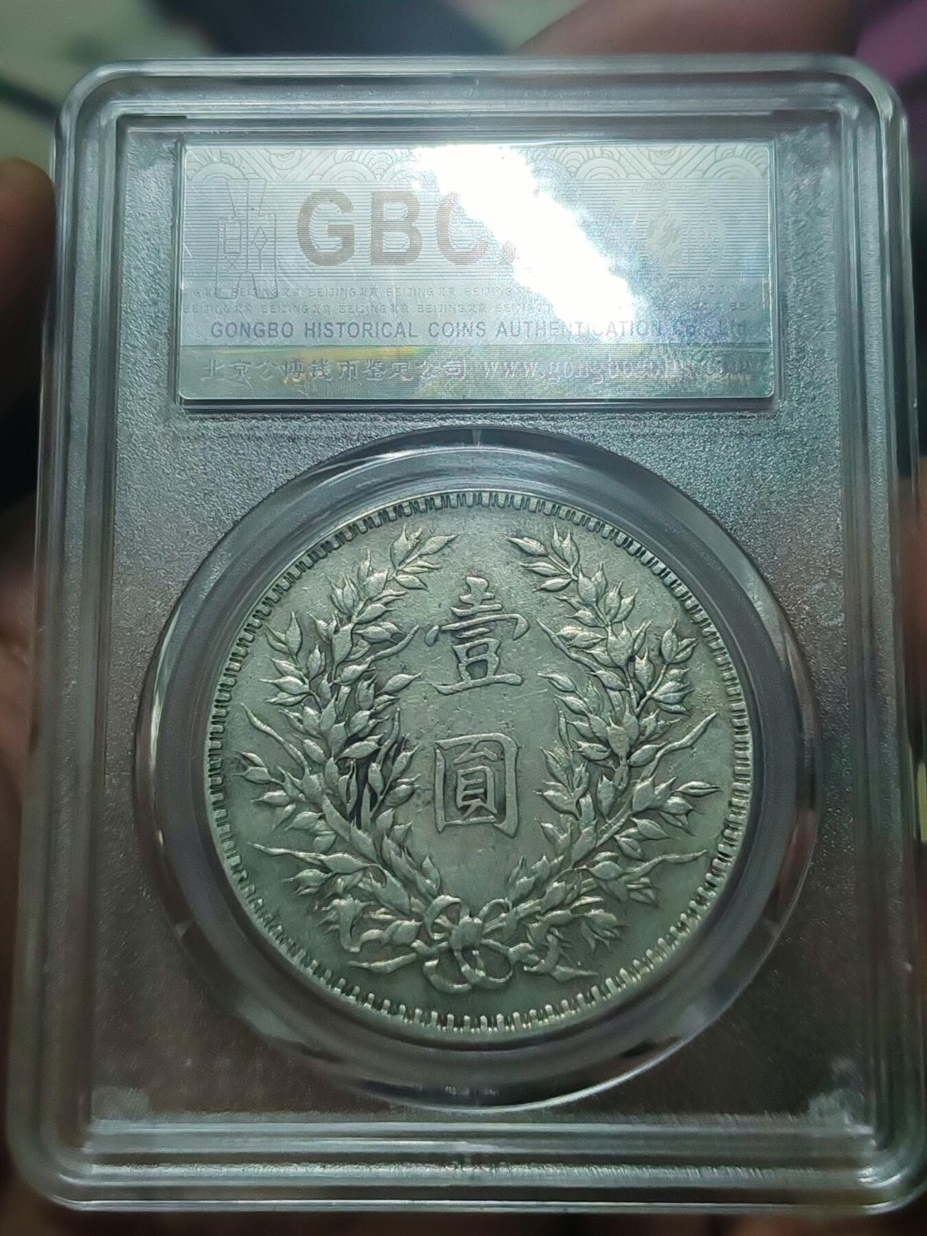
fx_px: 1928
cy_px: 618
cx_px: 464
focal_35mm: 54
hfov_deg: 27.0
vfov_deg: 35.5
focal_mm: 6.12
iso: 640
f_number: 1.9
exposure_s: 1/100
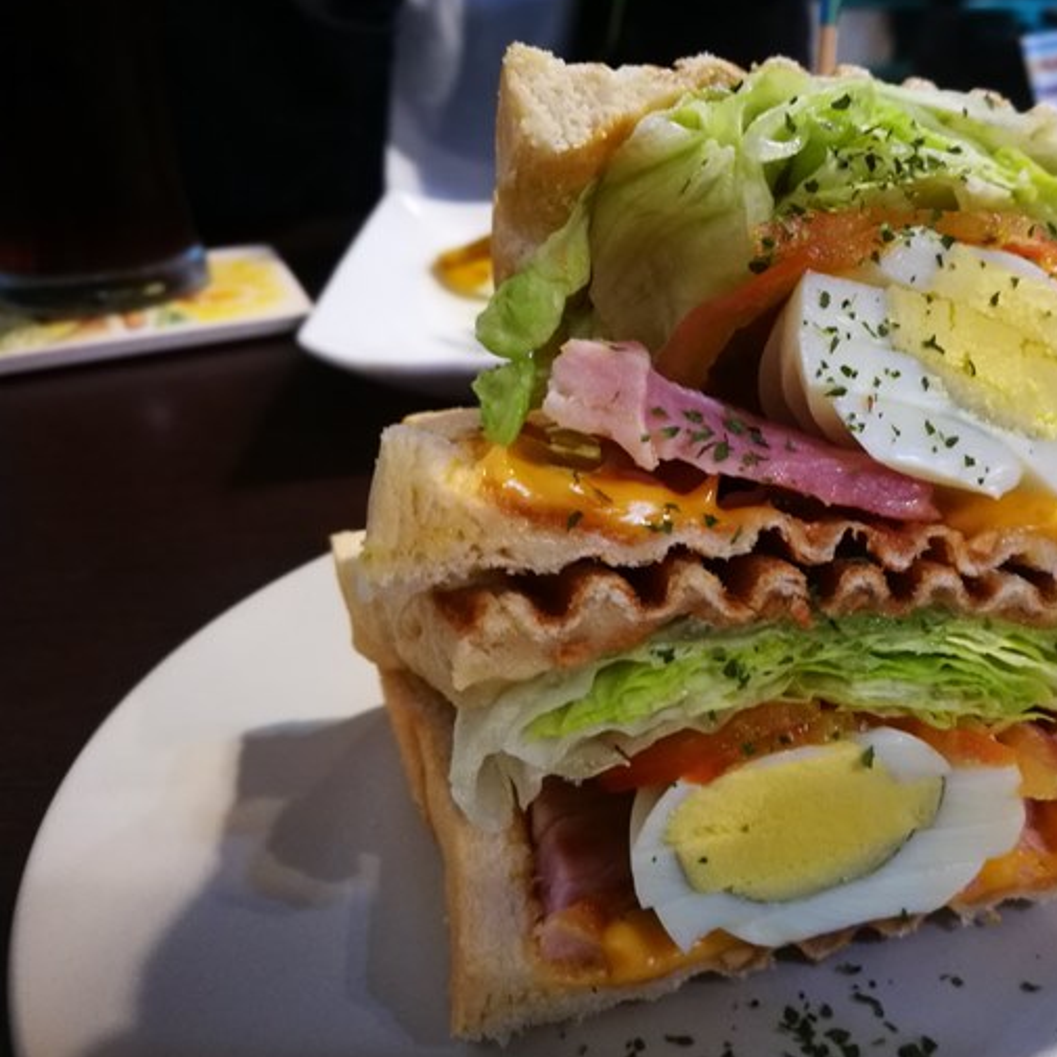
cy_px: 538
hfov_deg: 47.2
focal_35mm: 34
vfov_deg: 48.4
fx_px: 1175
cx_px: 751
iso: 500
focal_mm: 4.5
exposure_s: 1/24
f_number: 4
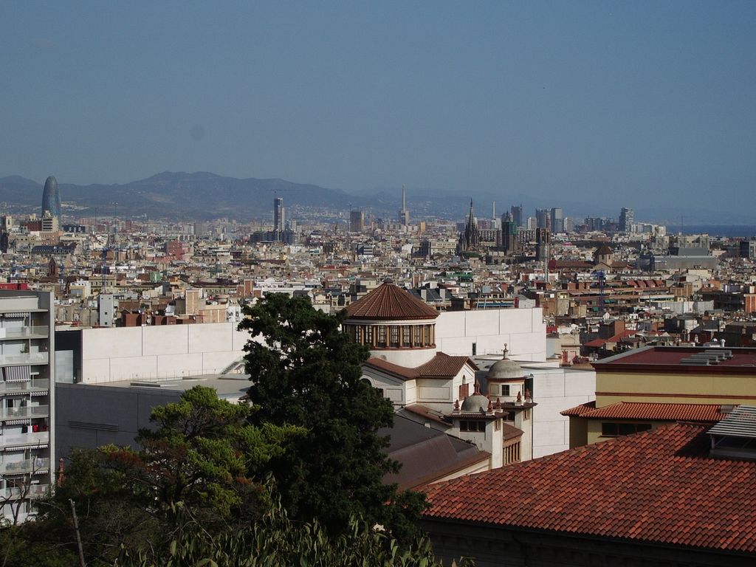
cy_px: 284
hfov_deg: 18.4
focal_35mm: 107
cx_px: 378
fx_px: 2337
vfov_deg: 13.8
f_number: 7.7
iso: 50
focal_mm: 17.4
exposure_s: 1/400
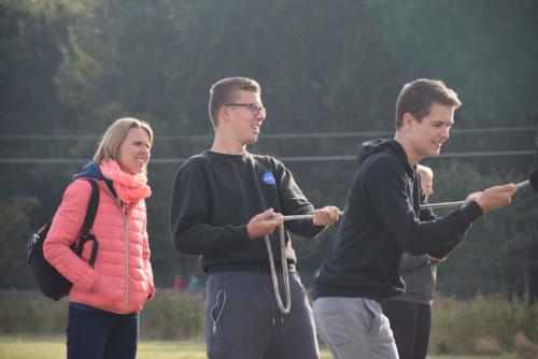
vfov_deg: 6.6
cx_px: 269
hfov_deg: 9.8
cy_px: 180
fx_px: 3140
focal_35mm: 210
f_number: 5.6
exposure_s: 1/500
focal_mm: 140
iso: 360
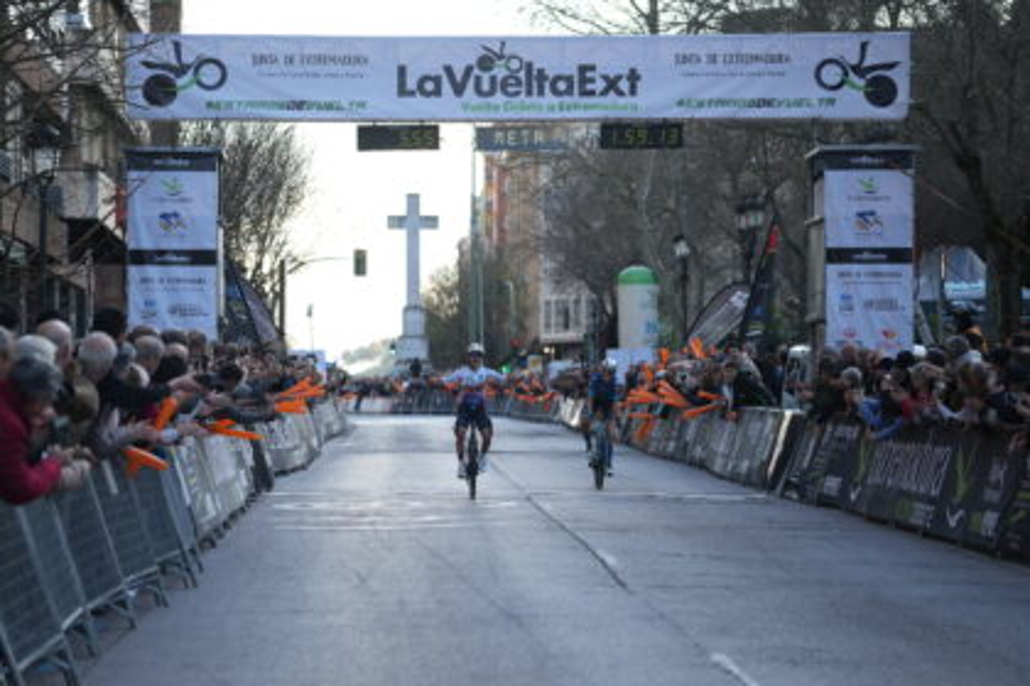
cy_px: 343
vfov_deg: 10.2
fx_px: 3834
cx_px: 515
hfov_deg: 15.3
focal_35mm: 134
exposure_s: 1/400
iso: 500
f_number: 4
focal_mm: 134
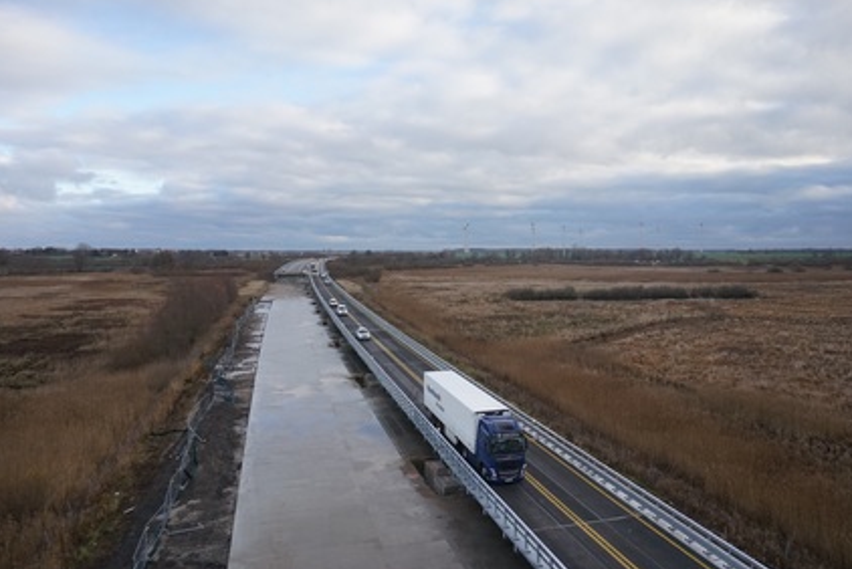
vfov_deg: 51.4
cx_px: 436
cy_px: 290
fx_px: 592
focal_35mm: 25
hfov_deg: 71.5
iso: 640
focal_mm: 16
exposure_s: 1/2000
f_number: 3.5
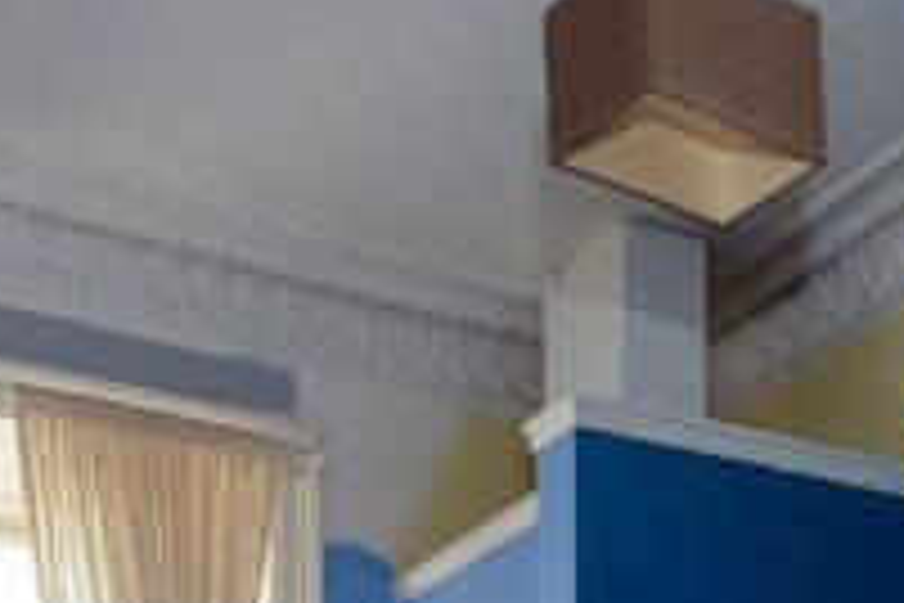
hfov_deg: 32.2
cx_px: 216
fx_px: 1532
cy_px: 1091
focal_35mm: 61
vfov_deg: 17.8
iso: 200
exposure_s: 1/15
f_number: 8
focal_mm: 8
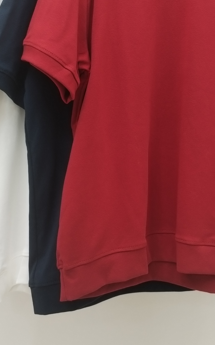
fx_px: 572
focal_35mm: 61
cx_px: 138
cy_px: 86
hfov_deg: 21.2
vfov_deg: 32.8
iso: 209
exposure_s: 1/60
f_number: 1.8
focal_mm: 4.75
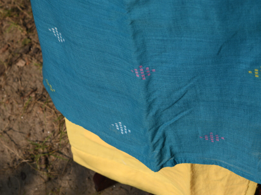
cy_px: 72
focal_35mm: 119
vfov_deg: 12.4
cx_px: 152
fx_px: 897
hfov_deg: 16.5
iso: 400
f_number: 11
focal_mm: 66
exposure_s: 1/500
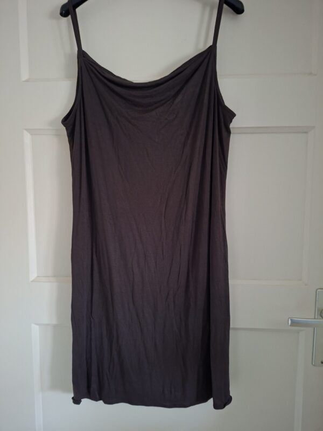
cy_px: 216
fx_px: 286
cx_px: 162
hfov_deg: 58.9
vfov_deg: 73.9
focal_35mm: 23
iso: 800
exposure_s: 1/20
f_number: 1.8
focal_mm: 5.54
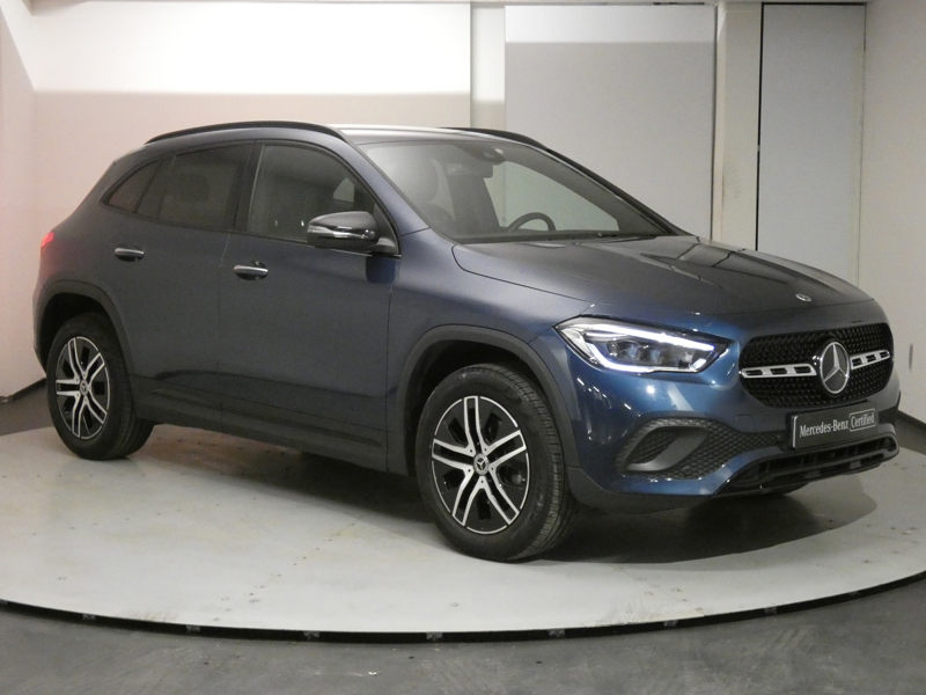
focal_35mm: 55
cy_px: 348
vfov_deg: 26.6
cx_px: 463
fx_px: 1471
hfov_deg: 34.9
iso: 1600
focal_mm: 9.9
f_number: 4
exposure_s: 1/50
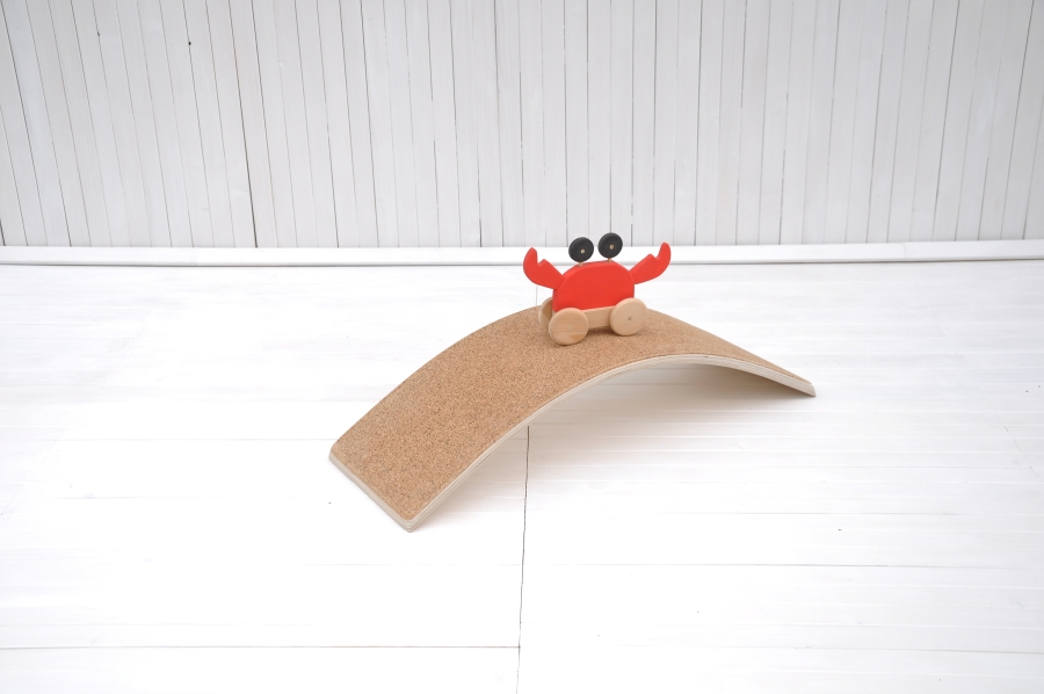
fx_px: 1390
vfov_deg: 28.0
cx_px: 522
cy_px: 347
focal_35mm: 48
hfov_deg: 41.2
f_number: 5.6
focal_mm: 32
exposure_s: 1/160
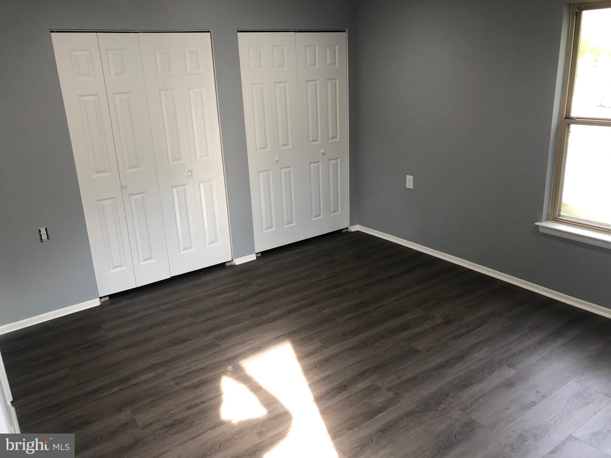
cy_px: 229
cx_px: 306
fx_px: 494
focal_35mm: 28
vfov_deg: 49.7
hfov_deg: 63.4
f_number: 1.8
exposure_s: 1/30
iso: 25
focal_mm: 4
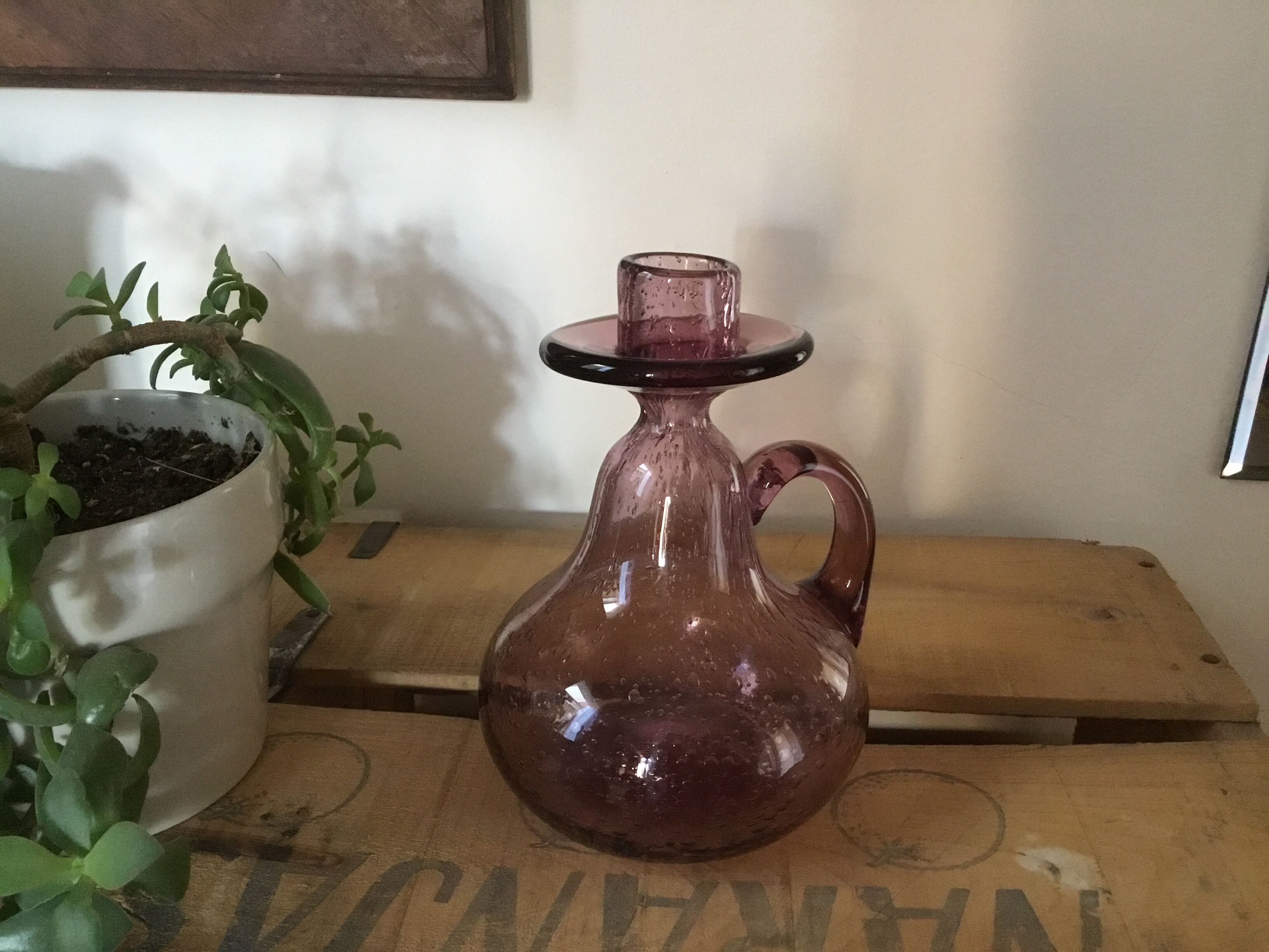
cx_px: 634
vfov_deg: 45.4
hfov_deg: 58.4
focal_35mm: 31
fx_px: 1136
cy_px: 476
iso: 250
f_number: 2.4
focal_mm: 3.3
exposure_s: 1/17
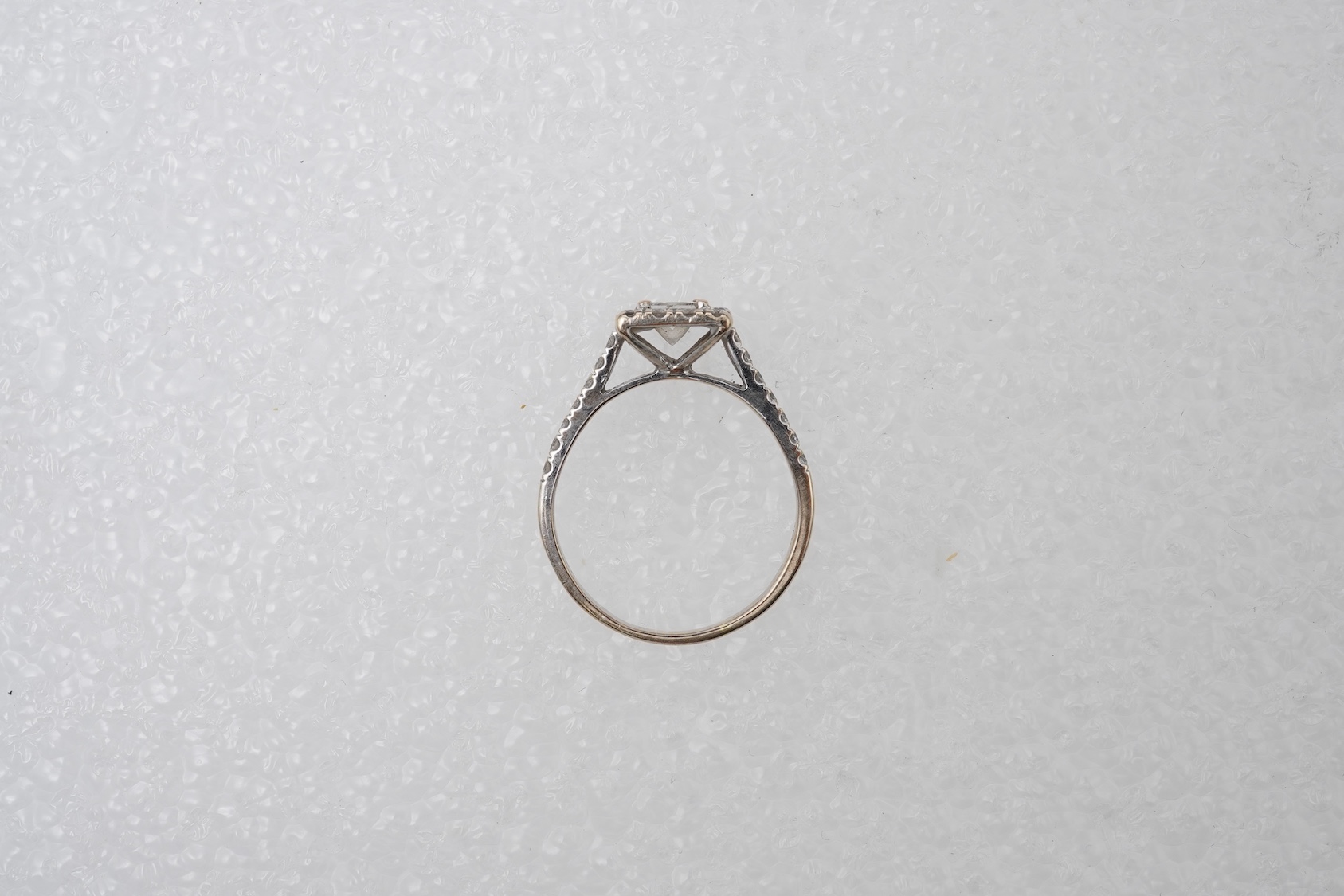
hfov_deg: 43.6
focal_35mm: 45
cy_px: 448
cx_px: 672
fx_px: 1680
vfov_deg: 29.9
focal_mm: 30
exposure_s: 1/125
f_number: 20
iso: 400
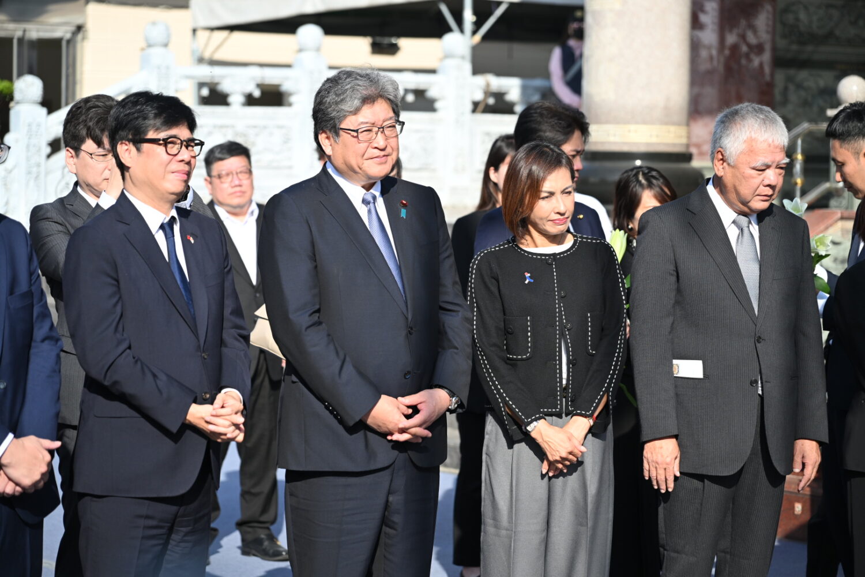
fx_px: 2475
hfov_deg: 19.8
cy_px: 288
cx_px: 432
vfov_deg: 13.3
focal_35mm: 103
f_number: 4
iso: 200
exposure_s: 1/1250
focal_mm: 103
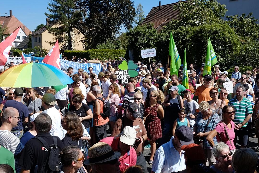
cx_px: 130
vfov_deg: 32.6
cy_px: 86
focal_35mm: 41
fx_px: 295
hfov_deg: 47.4
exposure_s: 1/100
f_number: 14
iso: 200
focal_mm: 27
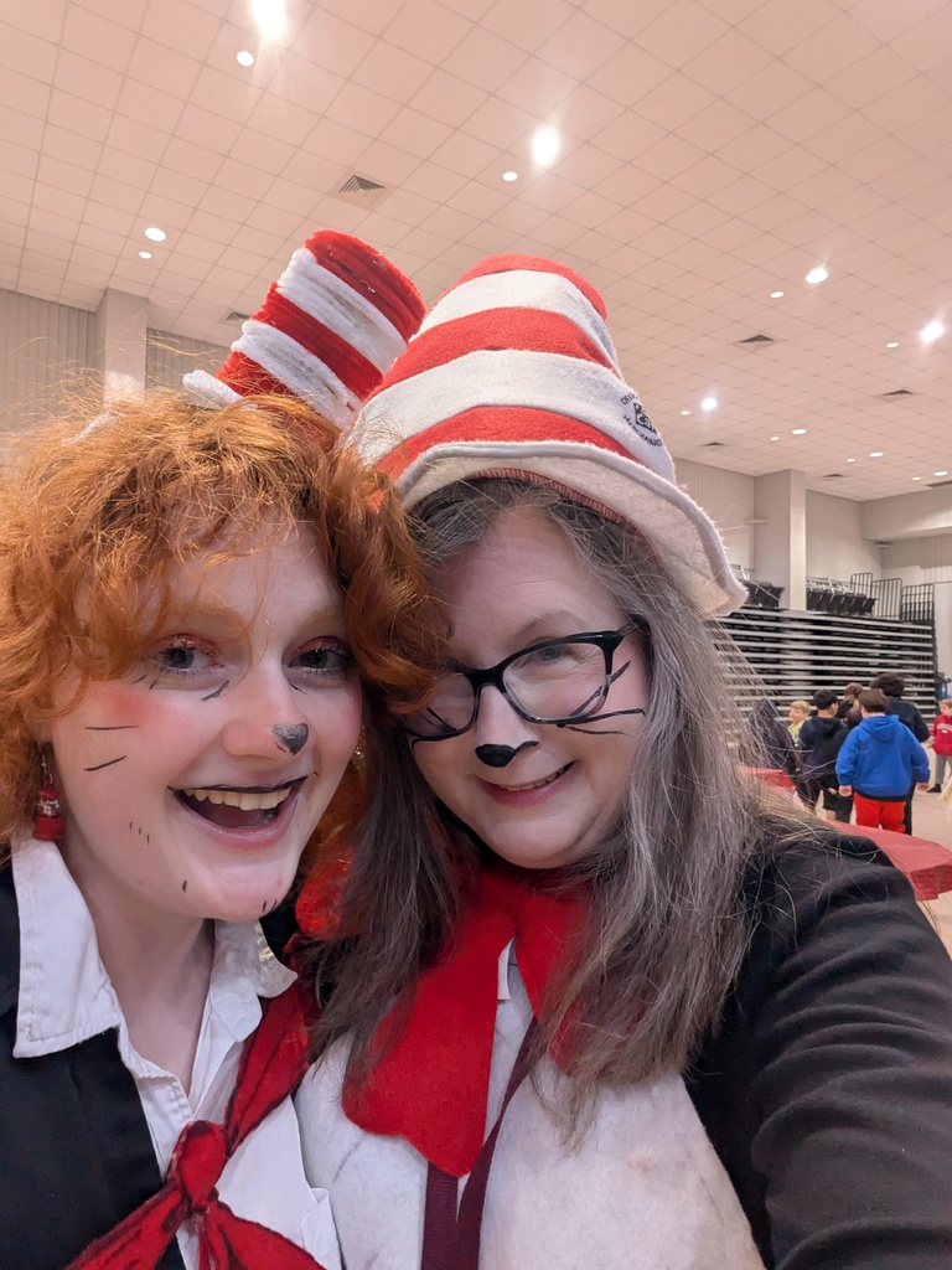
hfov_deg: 63.4
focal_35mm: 21
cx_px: 476
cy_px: 635
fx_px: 770
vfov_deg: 79.0
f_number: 2.2
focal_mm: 2.74
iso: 335
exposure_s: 1/30
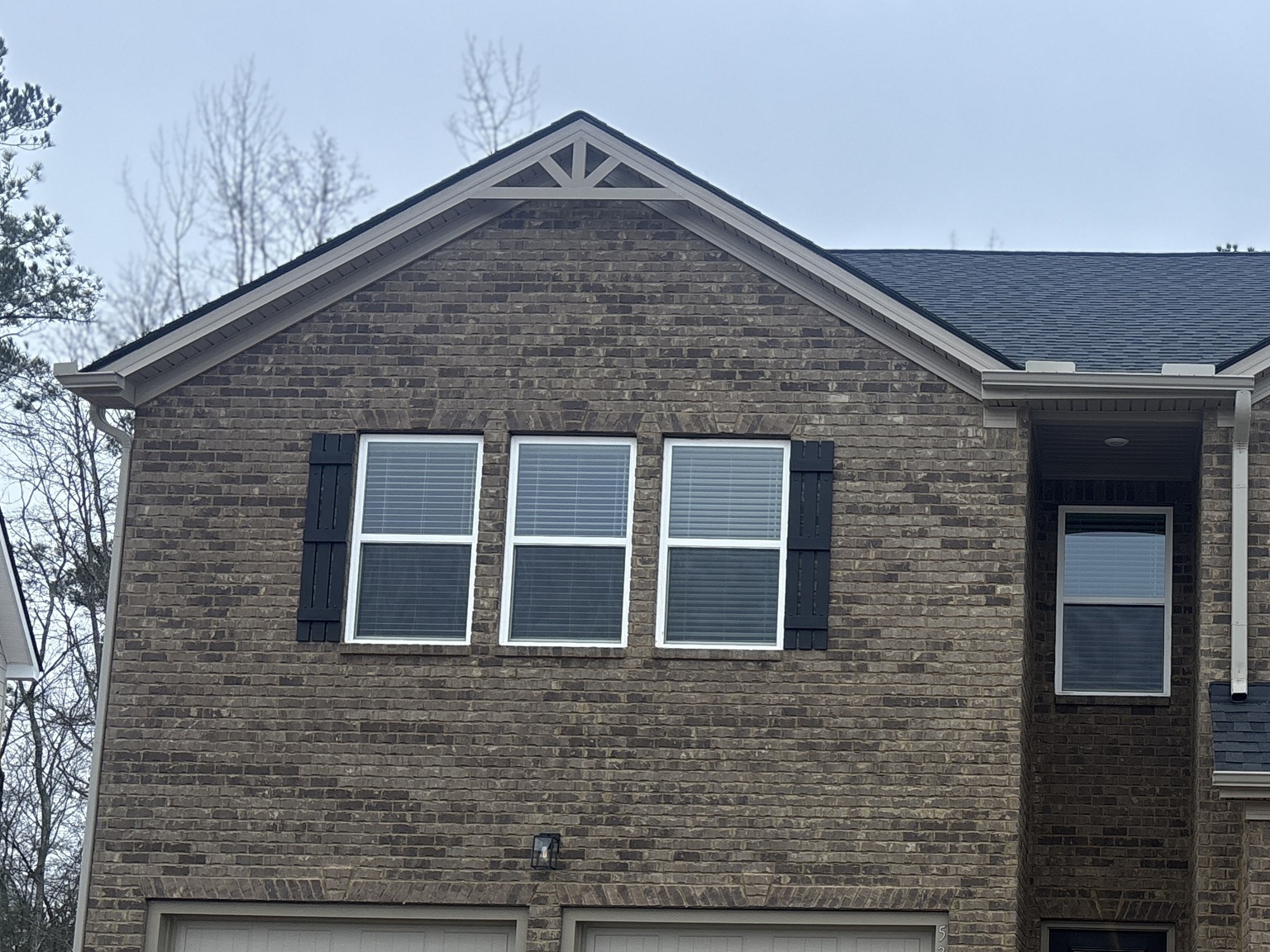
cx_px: 1043
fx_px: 1908
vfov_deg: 27.4
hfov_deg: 35.5
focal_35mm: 52
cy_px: 776
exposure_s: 1/121
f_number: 1.6
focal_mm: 5.96
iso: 80
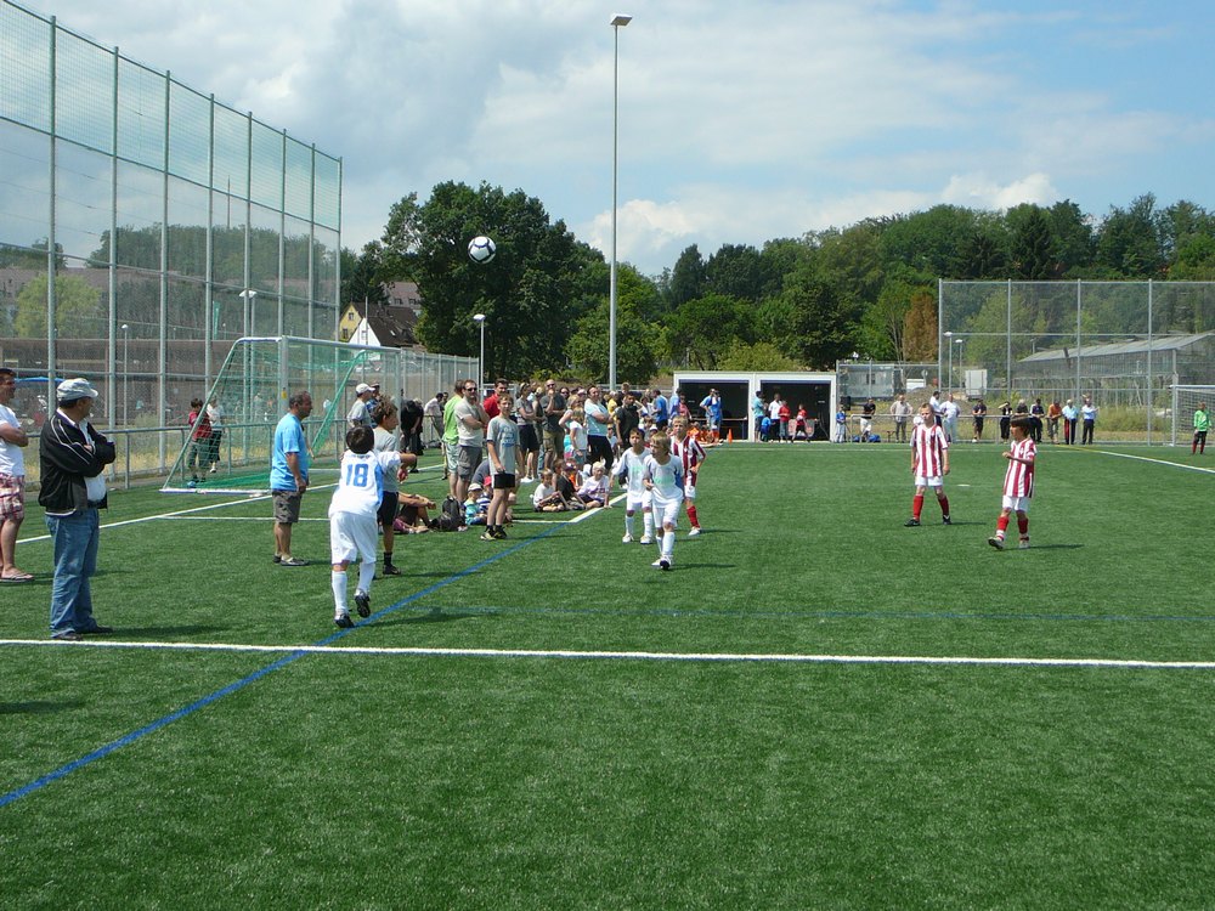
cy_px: 456
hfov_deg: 38.9
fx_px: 1720
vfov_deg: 29.7
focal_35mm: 49
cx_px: 608
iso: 80
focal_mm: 7.3
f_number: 3.4
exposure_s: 1/1000
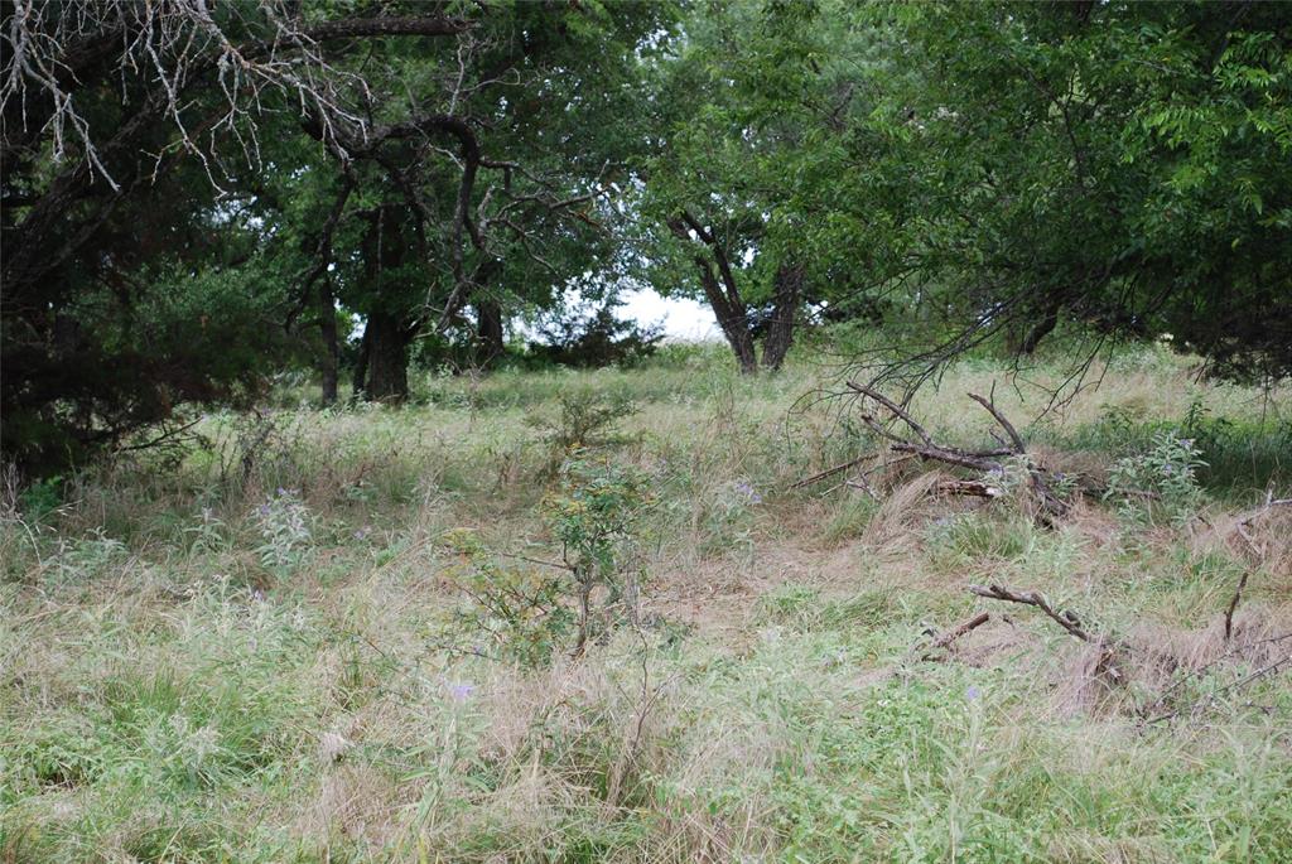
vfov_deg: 16.6
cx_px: 646
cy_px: 432
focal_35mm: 82
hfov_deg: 24.6
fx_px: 2964
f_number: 6.3
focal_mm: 55
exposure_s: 1/160
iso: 100
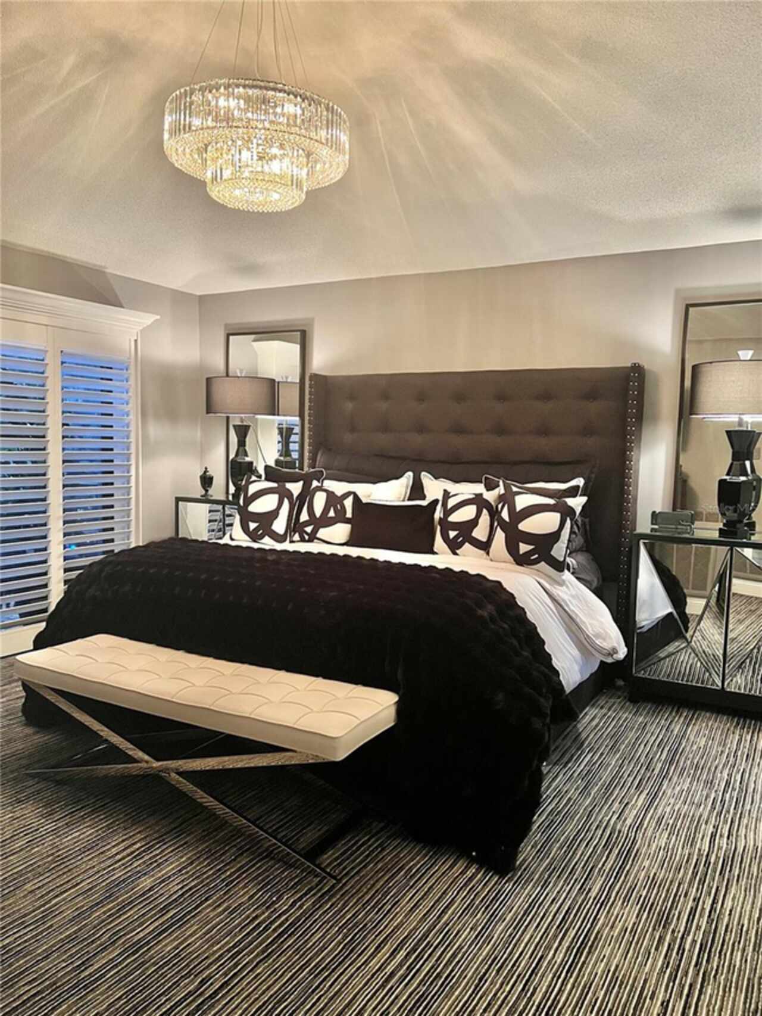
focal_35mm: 26
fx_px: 763
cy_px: 508
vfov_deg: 67.3
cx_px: 381
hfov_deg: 53.1
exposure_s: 1/40
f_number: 1.5
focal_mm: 5.7
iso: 640
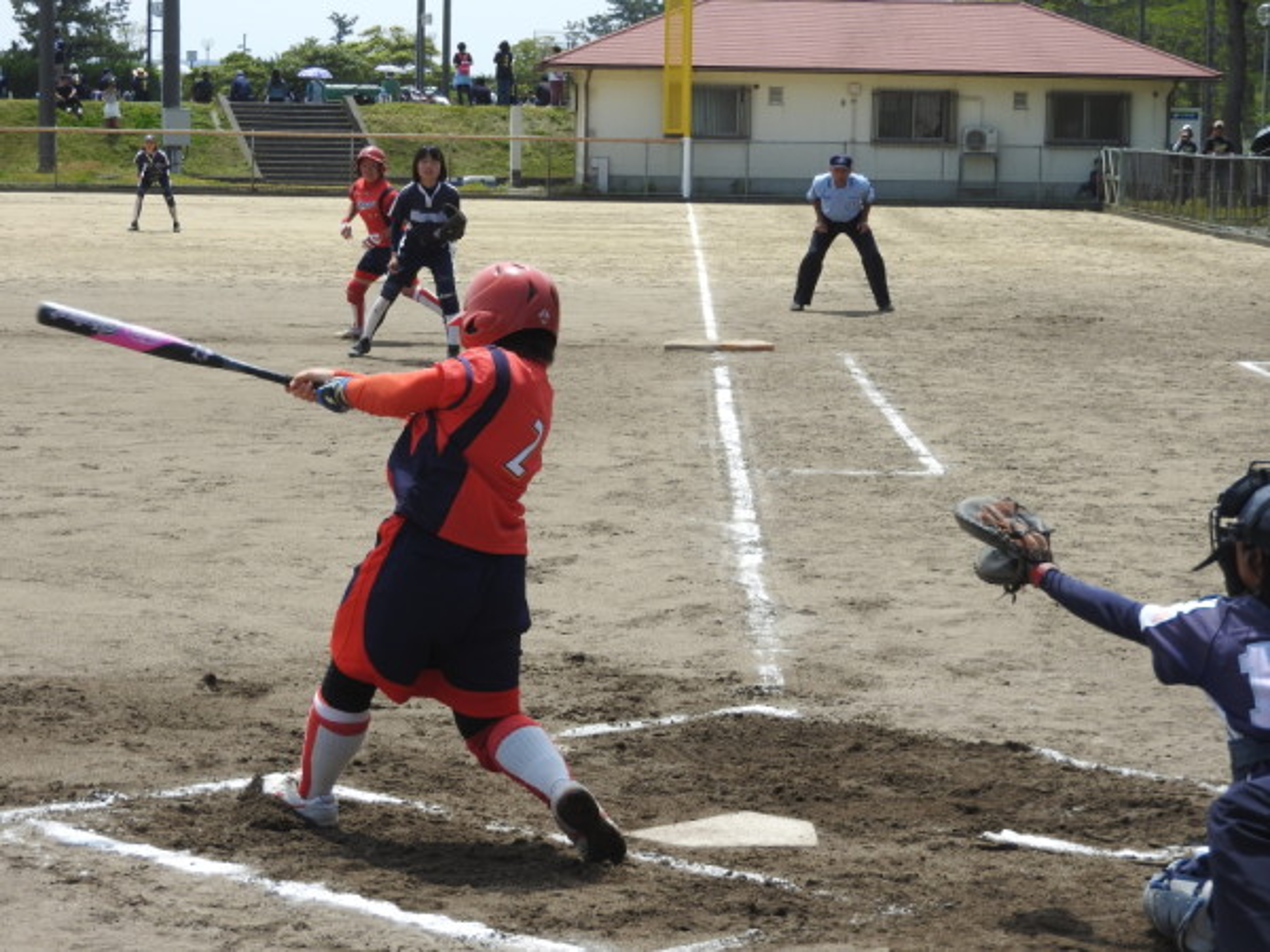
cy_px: 476
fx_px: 3852
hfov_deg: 18.7
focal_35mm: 105
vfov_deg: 14.1
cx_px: 635
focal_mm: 18.8
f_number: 4.8
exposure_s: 1/500
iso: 100
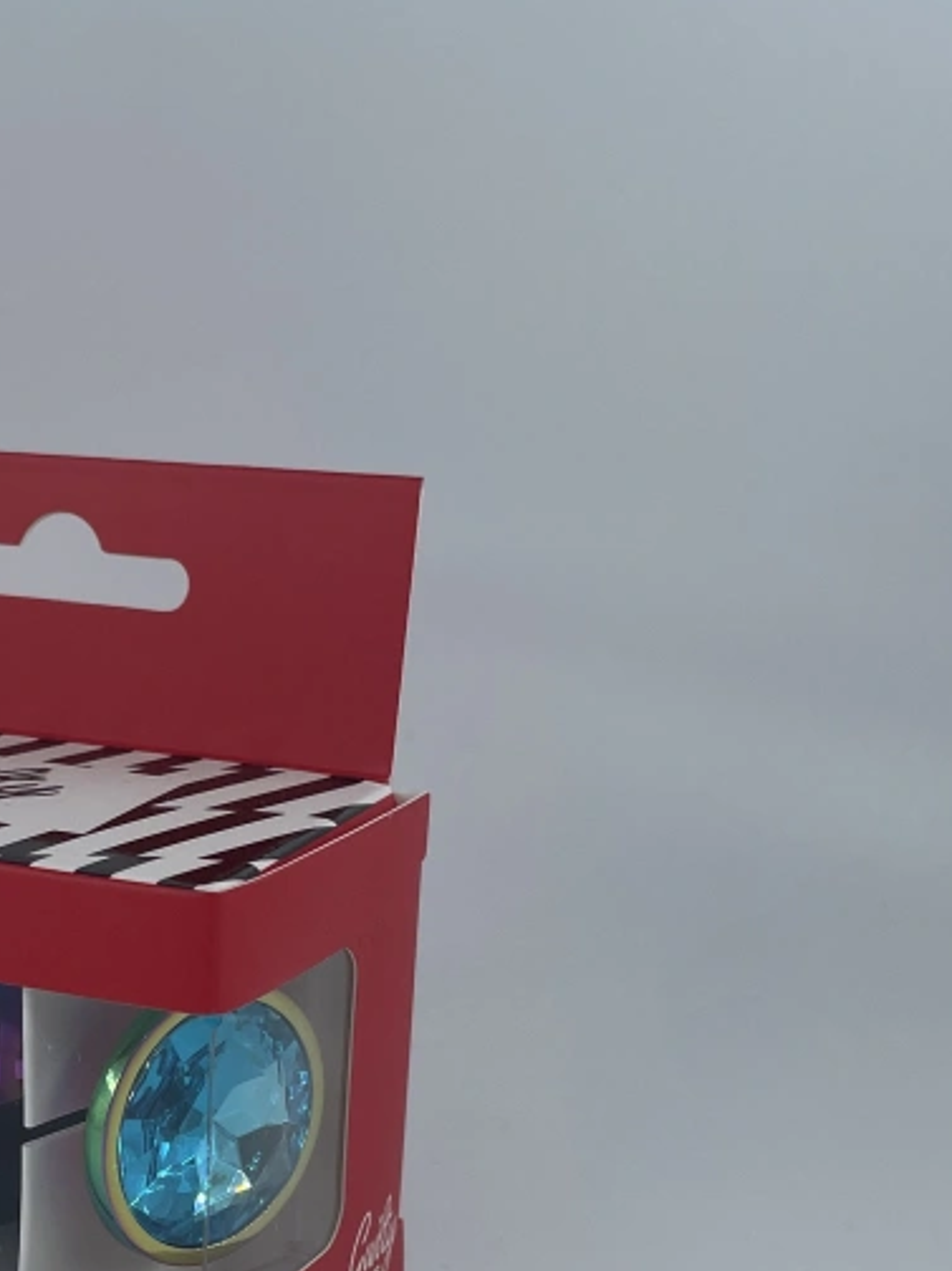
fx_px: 2274
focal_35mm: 62
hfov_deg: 22.7
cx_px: -15
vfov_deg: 30.7
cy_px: 958
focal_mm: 4.2
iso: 32
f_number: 1.6
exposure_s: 1/2020
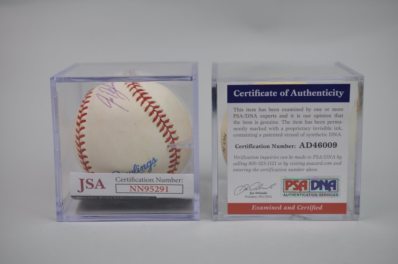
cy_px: 132
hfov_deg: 33.4
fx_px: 663
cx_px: 199
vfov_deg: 22.6
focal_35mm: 60
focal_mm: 40
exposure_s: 1/60
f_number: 4
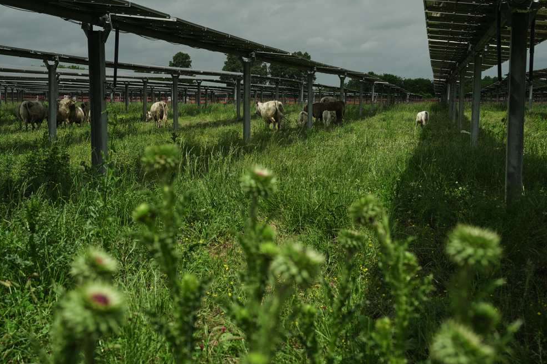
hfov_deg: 39.6
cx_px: 280
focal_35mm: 50
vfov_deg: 27.0
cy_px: 176
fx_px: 760
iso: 800
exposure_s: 1/2500
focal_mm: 48
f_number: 9
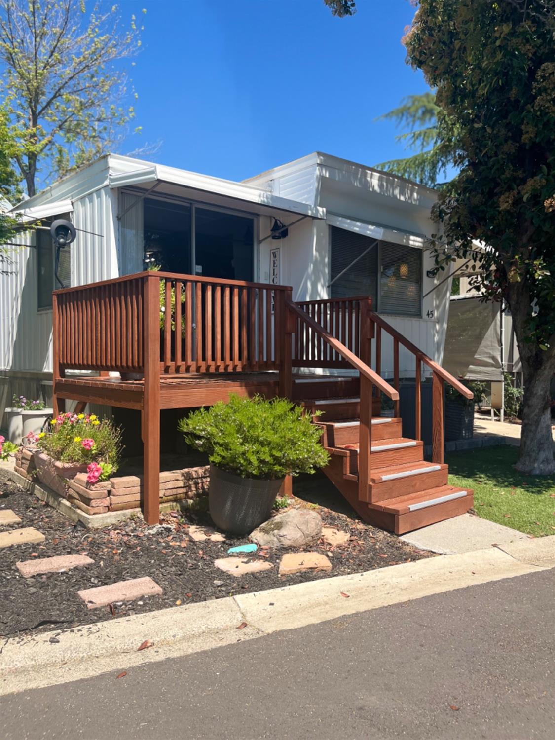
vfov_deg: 67.3
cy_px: 370
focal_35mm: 26
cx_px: 278
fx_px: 556
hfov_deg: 53.1
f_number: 1.6
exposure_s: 1/2179
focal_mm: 5.1
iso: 50
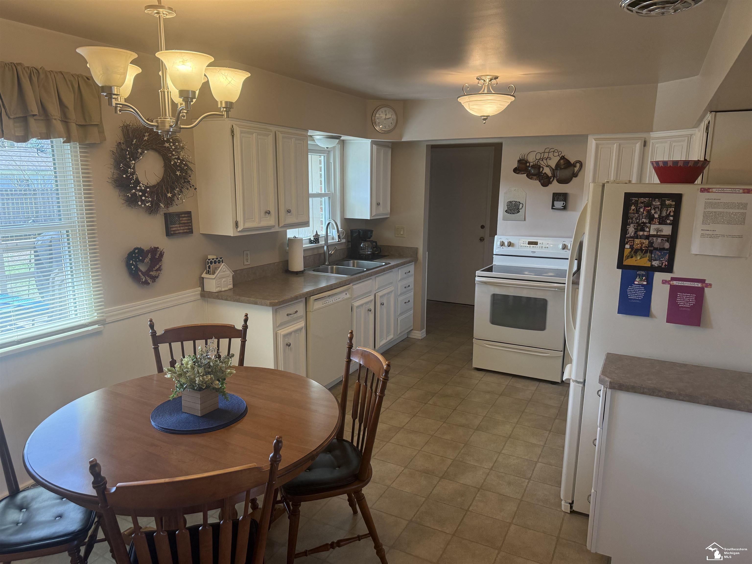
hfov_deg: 71.6
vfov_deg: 56.8
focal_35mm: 24
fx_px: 521
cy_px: 282
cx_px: 376
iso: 200
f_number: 1.78
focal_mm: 6.76
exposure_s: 1/147
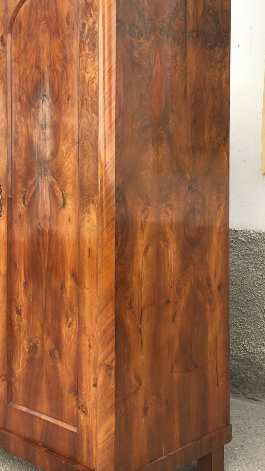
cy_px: 217
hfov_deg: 26.3
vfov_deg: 46.4
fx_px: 550
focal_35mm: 44
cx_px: 34
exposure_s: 1/651
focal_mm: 4.15
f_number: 2.2
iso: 25
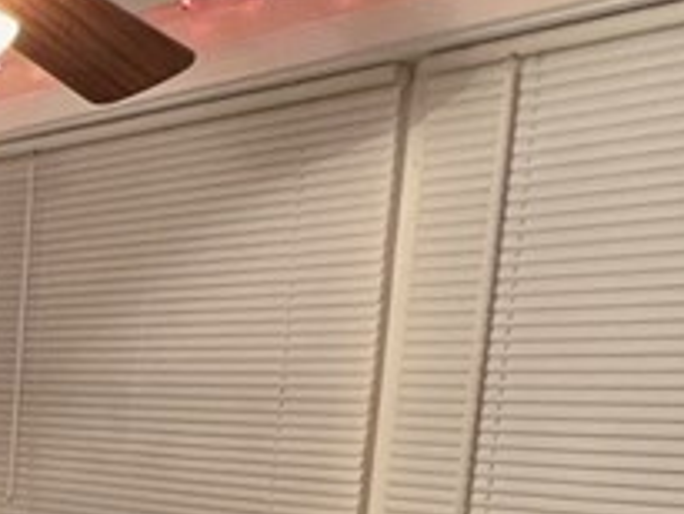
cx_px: -527
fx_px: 1285
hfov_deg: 21.0
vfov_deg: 21.2
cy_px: 597
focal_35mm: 65
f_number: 1.8
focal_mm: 1.57
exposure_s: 1/60
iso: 400
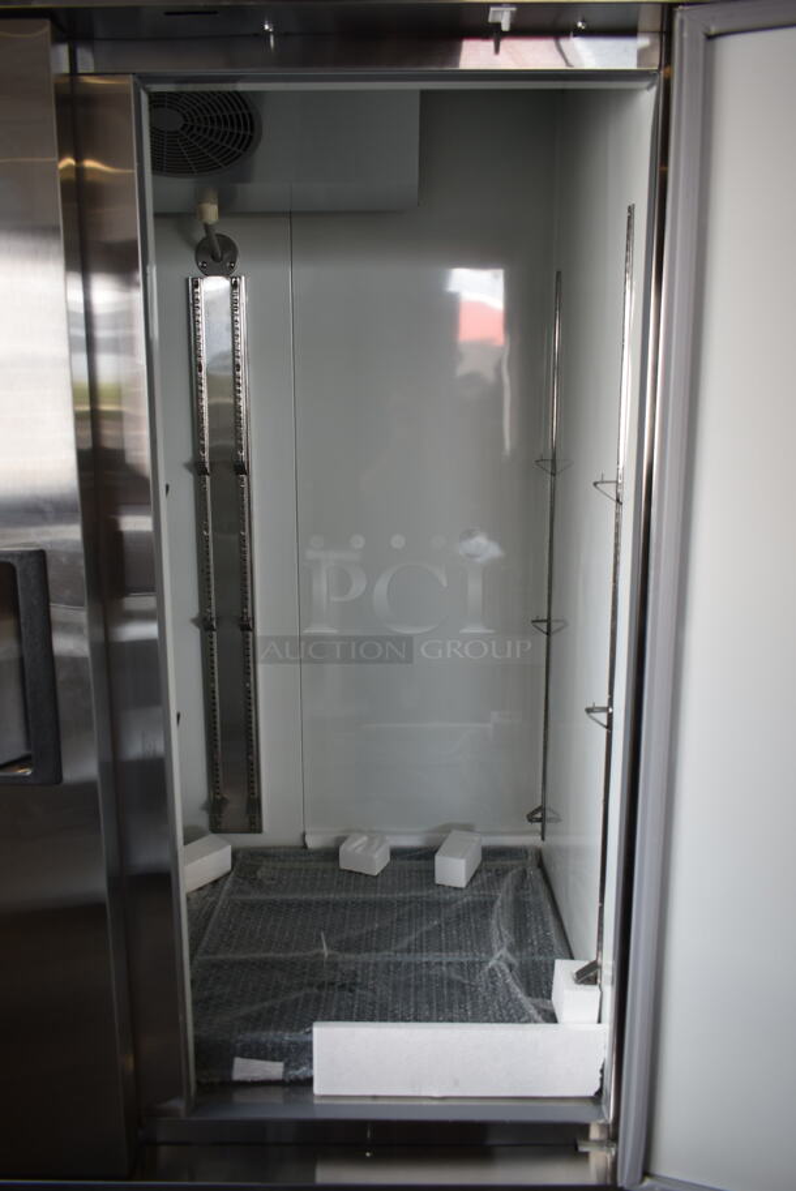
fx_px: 894
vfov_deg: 67.3
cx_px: 398
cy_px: 596
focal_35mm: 27
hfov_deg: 48.0
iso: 160
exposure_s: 1/30
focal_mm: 18
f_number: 3.5
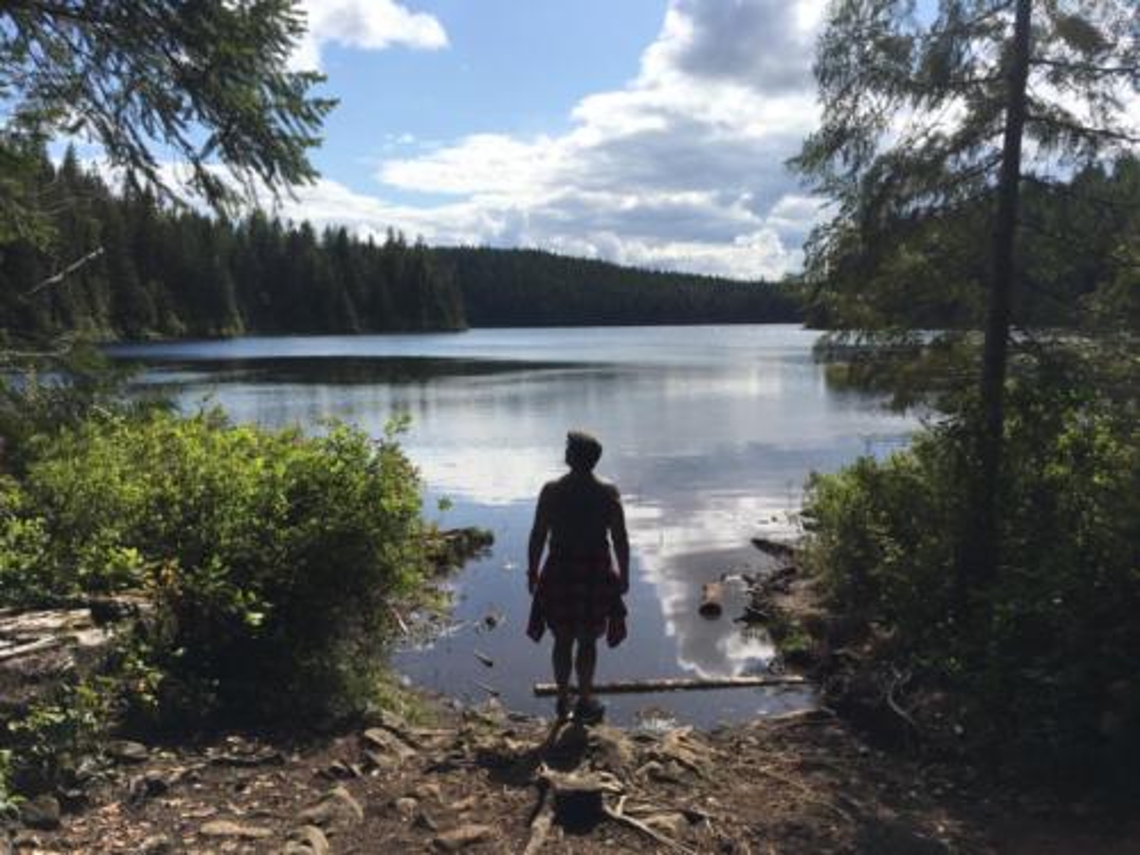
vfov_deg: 48.2
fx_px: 955
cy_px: 428
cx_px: 570
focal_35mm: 29
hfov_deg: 61.7
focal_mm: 4.15
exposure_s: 1/3497
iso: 25
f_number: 2.2
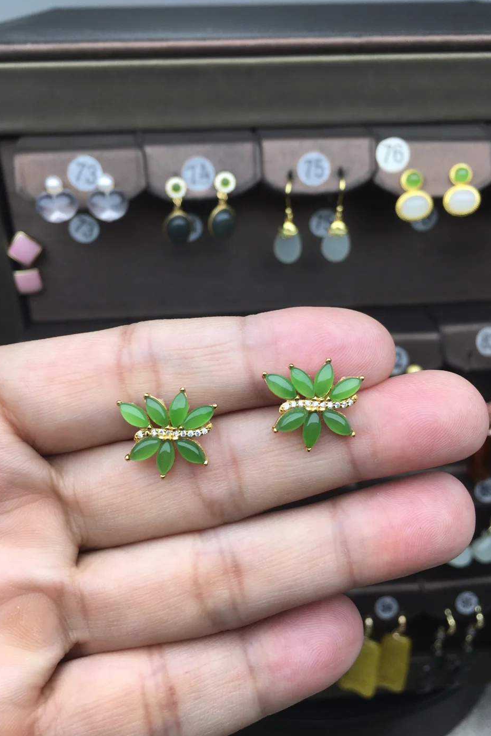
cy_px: 368
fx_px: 634
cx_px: 239
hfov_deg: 42.3
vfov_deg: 60.3
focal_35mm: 31
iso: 25
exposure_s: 1/202
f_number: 2.2
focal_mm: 4.15
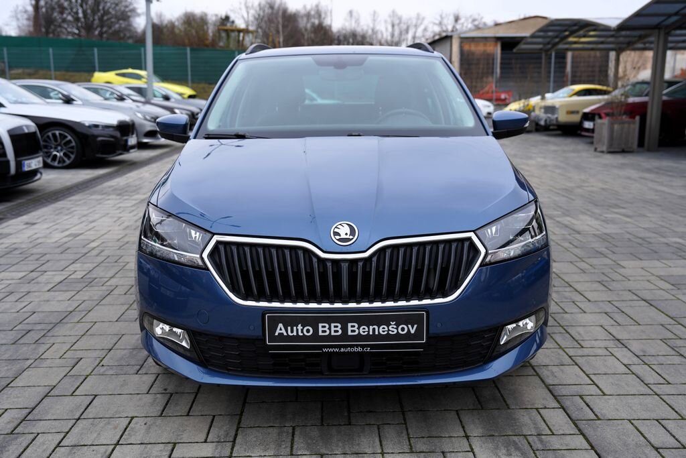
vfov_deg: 37.9
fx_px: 667
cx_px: 343
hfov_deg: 54.4
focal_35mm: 35
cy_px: 229
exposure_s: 1/60
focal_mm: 35
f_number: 3.5
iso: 100
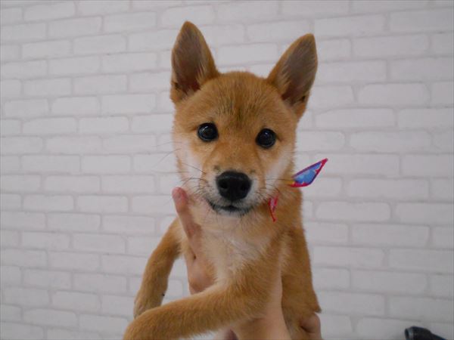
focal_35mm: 30
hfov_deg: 60.0
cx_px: 227
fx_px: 393
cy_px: 170
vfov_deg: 46.8
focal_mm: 5.1
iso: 800
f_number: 3.4
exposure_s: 1/160
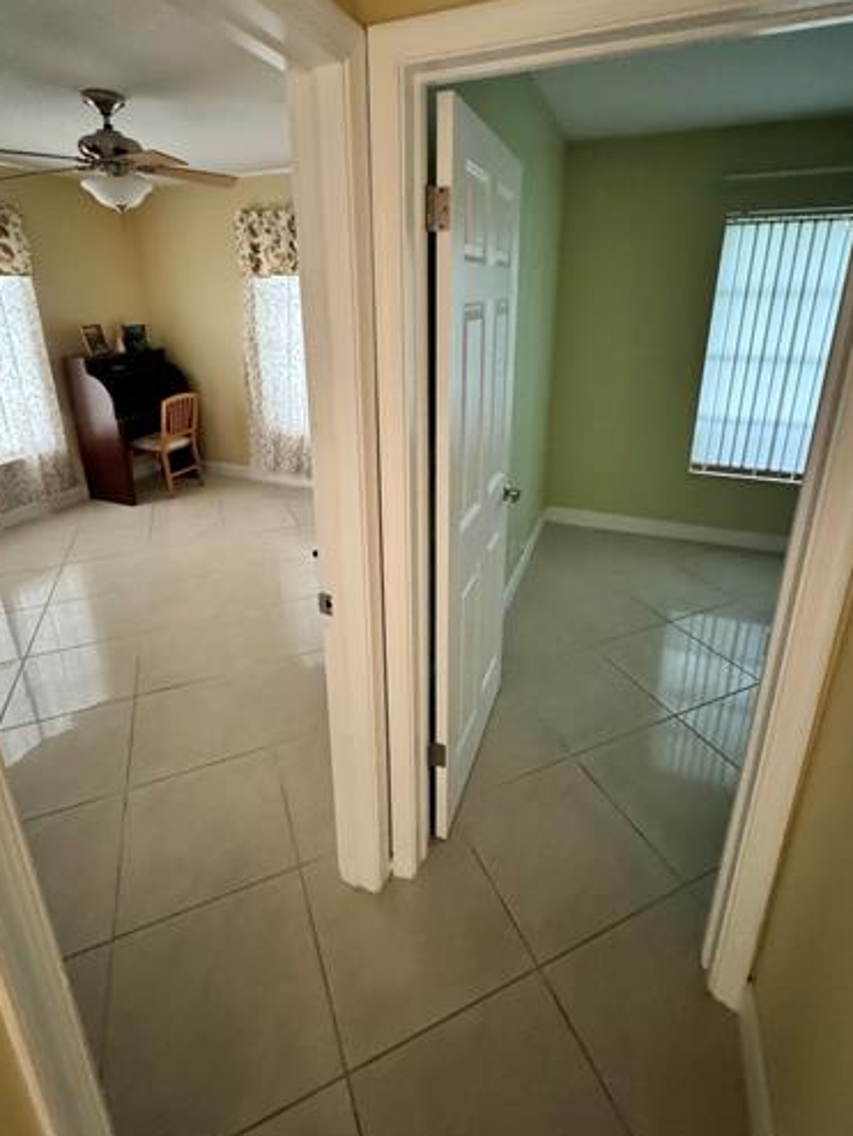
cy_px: 462
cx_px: 412
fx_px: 558
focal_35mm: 17
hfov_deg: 74.8
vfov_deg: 90.0
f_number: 2.2
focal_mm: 2.22
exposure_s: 1/40
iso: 1250
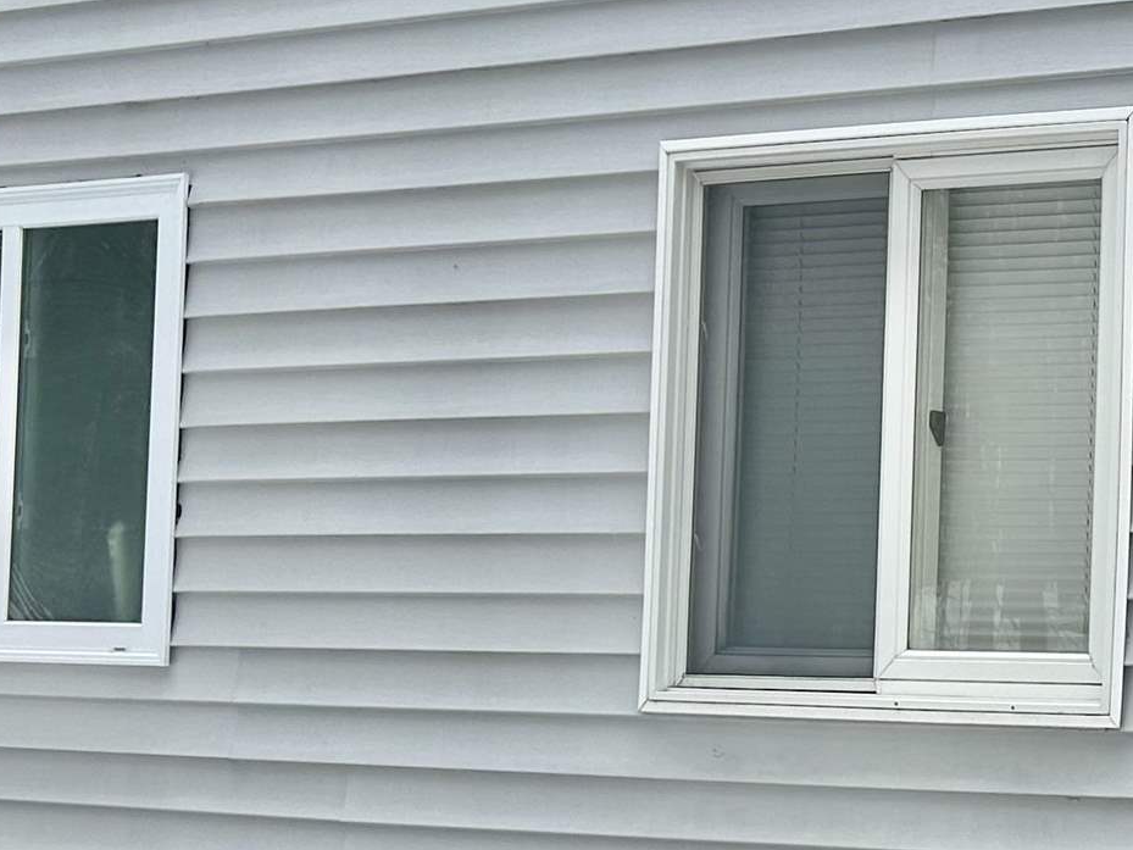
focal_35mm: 86
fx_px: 2815
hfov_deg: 20.7
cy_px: 578
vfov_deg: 17.1
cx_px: 1487
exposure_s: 1/3704
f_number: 1.5
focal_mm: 5.7
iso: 50
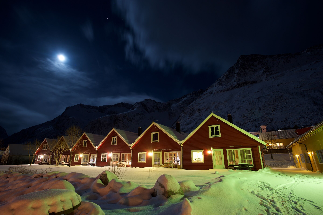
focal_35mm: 18
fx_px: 161
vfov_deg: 67.3
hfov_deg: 90.0
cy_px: 108
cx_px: 162
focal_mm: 18
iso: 200
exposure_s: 15
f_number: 8
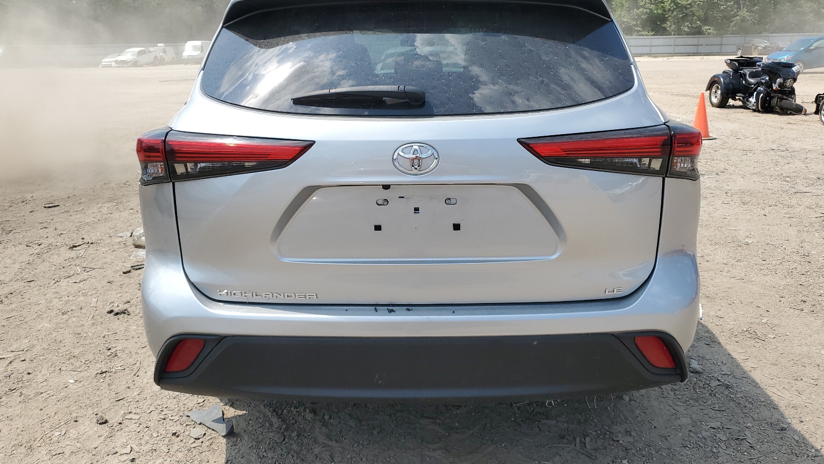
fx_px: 634
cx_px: 417
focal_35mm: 29
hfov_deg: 66.1
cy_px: 211
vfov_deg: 40.1
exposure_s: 1/2500
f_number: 1.5
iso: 50
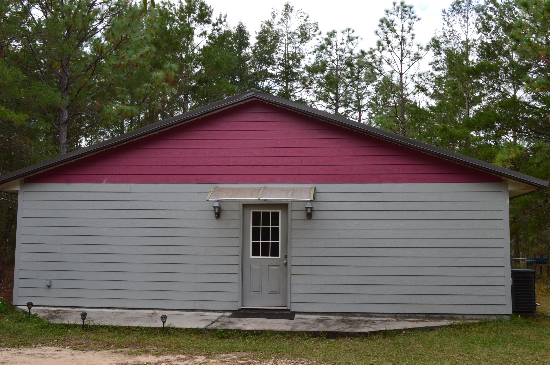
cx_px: 275
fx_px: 595
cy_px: 182
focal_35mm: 39
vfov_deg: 34.1
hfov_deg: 49.6
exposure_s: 1/250
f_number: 10
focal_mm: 26
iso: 400
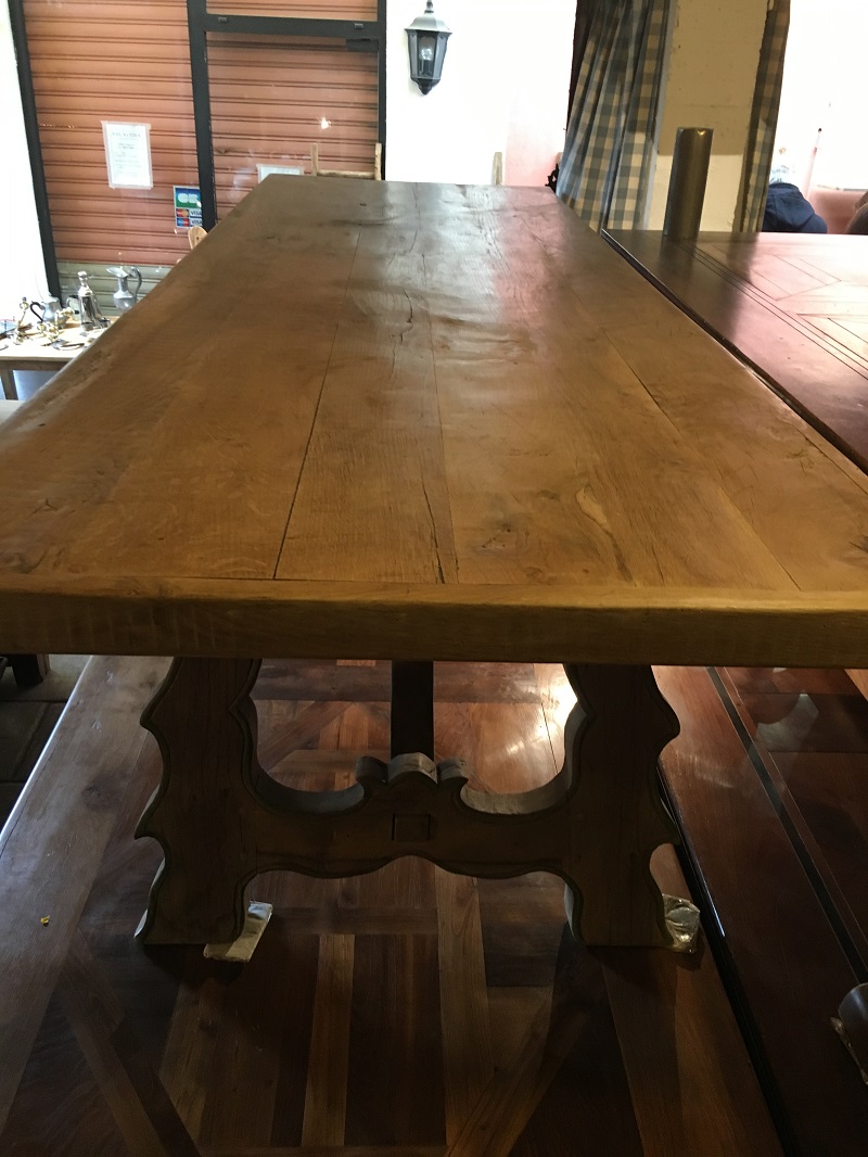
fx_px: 969
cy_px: 578
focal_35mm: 29
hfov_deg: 48.2
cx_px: 434
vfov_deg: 61.6
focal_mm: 4.15
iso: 160
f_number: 2.2
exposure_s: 1/33
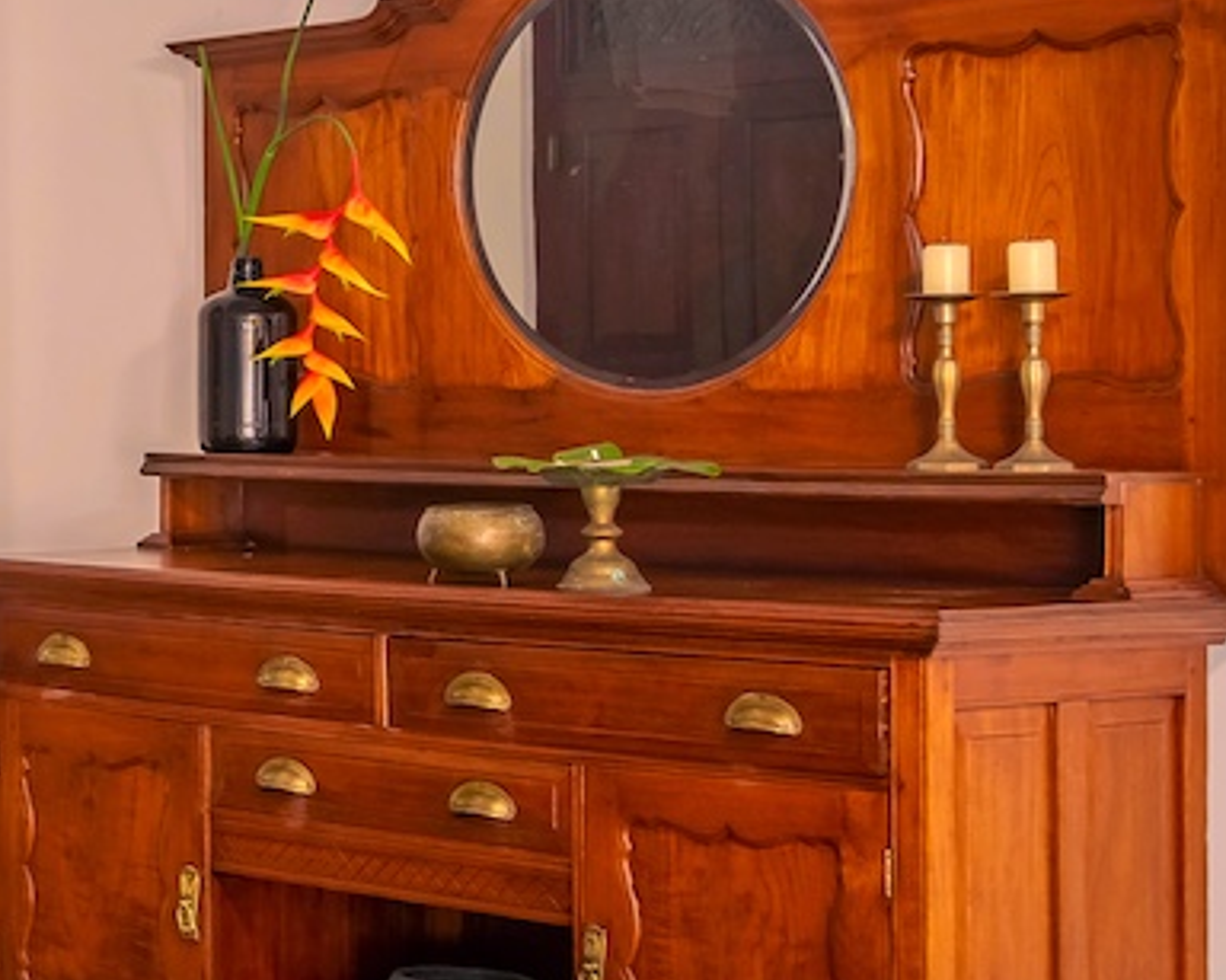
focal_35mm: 77
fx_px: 2793
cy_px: 364
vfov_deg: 19.9
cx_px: -1060
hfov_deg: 18.5
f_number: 8
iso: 200
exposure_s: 1/60
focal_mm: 21
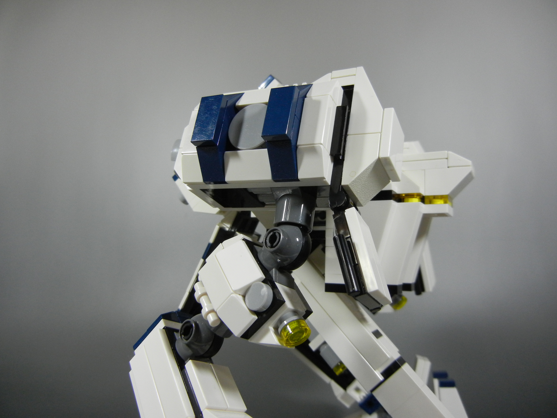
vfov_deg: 46.8
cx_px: 278
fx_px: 483
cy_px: 209
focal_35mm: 30
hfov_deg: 60.0
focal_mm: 5.4
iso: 400
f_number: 3.5
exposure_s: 1/90.3
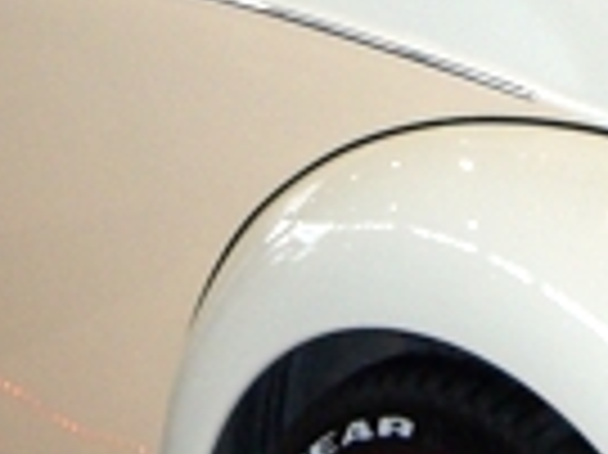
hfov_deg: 11.0
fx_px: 3159
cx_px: 473
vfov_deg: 8.2
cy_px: 162
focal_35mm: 180
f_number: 2.7
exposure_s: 1/60
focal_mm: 6.2
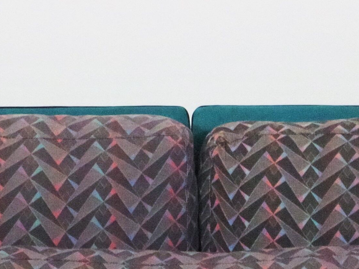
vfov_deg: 8.1
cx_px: 407
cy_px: 289
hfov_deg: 10.7
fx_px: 1898
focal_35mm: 183
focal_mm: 24.38
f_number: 8
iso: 3200
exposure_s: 1/125
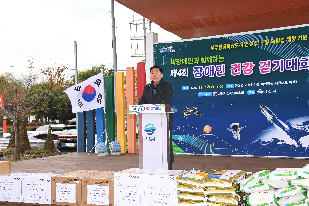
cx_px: 155
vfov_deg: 26.5
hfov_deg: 38.9
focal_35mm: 51
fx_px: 438
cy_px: 103
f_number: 6.3
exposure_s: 1/250
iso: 400
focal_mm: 50
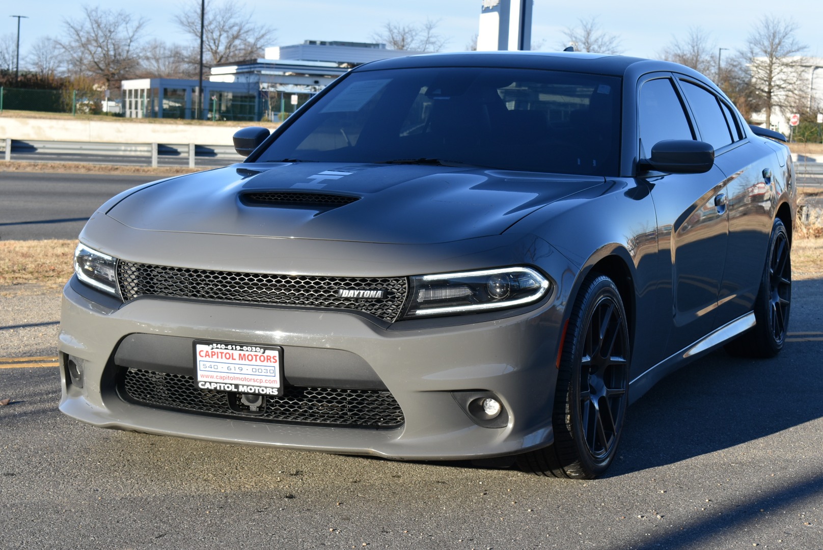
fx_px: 1716
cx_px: 412
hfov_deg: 27.0
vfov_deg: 18.2
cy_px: 275
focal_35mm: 75
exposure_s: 1/250
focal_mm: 50
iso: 200
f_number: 8
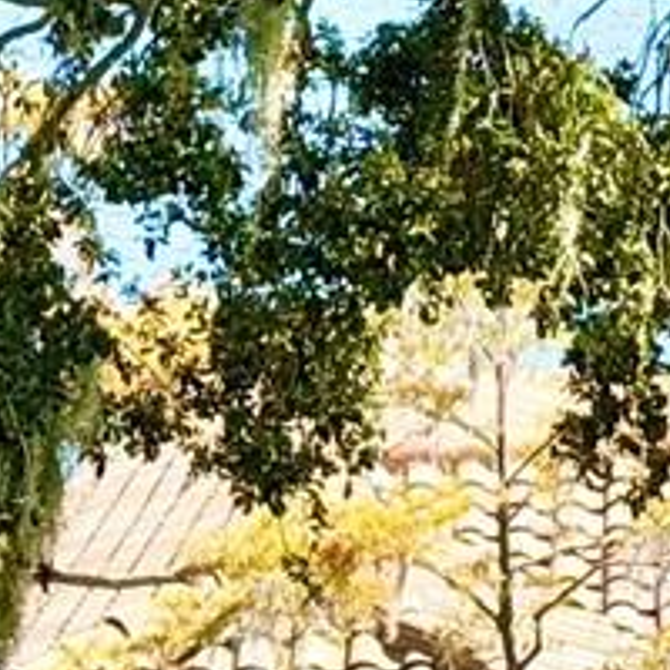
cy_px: -653
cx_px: 147
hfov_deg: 5.1
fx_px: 7445
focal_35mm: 340
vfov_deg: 5.1
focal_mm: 6.76
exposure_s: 1/3704
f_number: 1.78
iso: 64
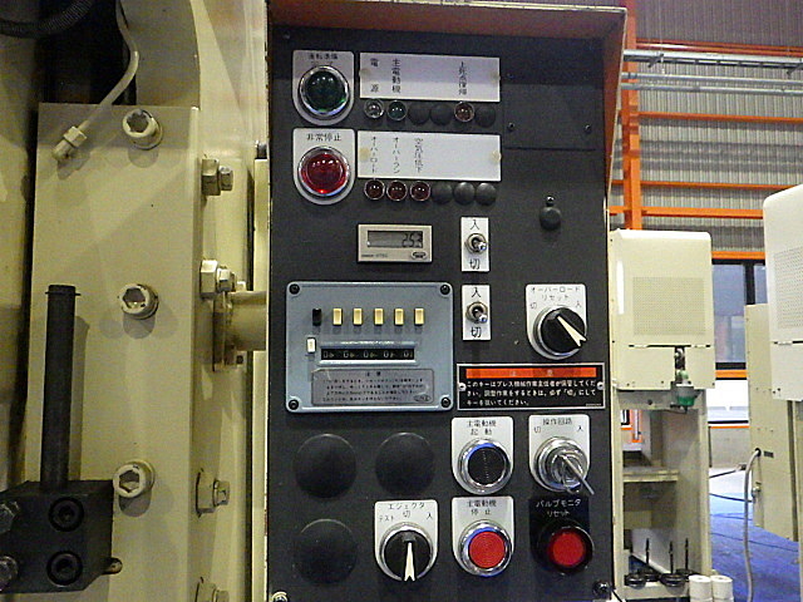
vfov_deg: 49.7
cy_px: 301
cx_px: 402
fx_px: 650
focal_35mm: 28
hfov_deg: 63.4
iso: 1600
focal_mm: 5
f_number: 3.5
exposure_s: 1/45
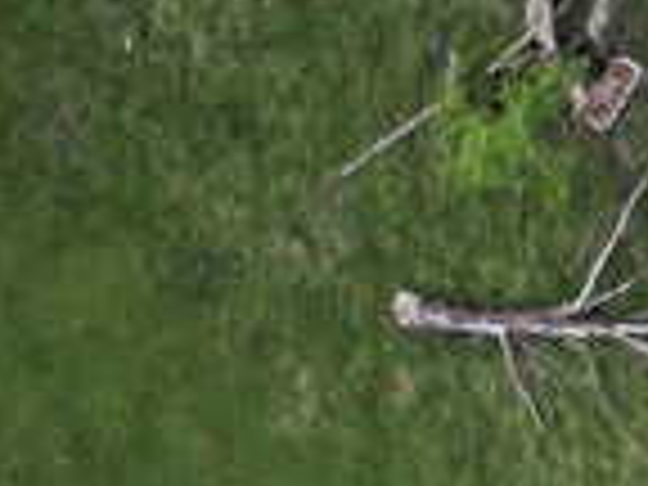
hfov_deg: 12.8
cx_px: 1109
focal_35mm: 142
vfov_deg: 9.3
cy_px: -688
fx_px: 2658
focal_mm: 6.72
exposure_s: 1/250
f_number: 1.7
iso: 100
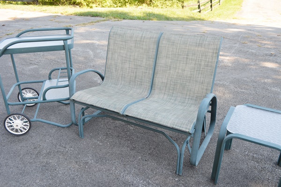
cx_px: 140
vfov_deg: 43.6
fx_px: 234
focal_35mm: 30
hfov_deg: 61.9
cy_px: 94
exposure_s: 1/125
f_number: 5.6
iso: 220
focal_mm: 20
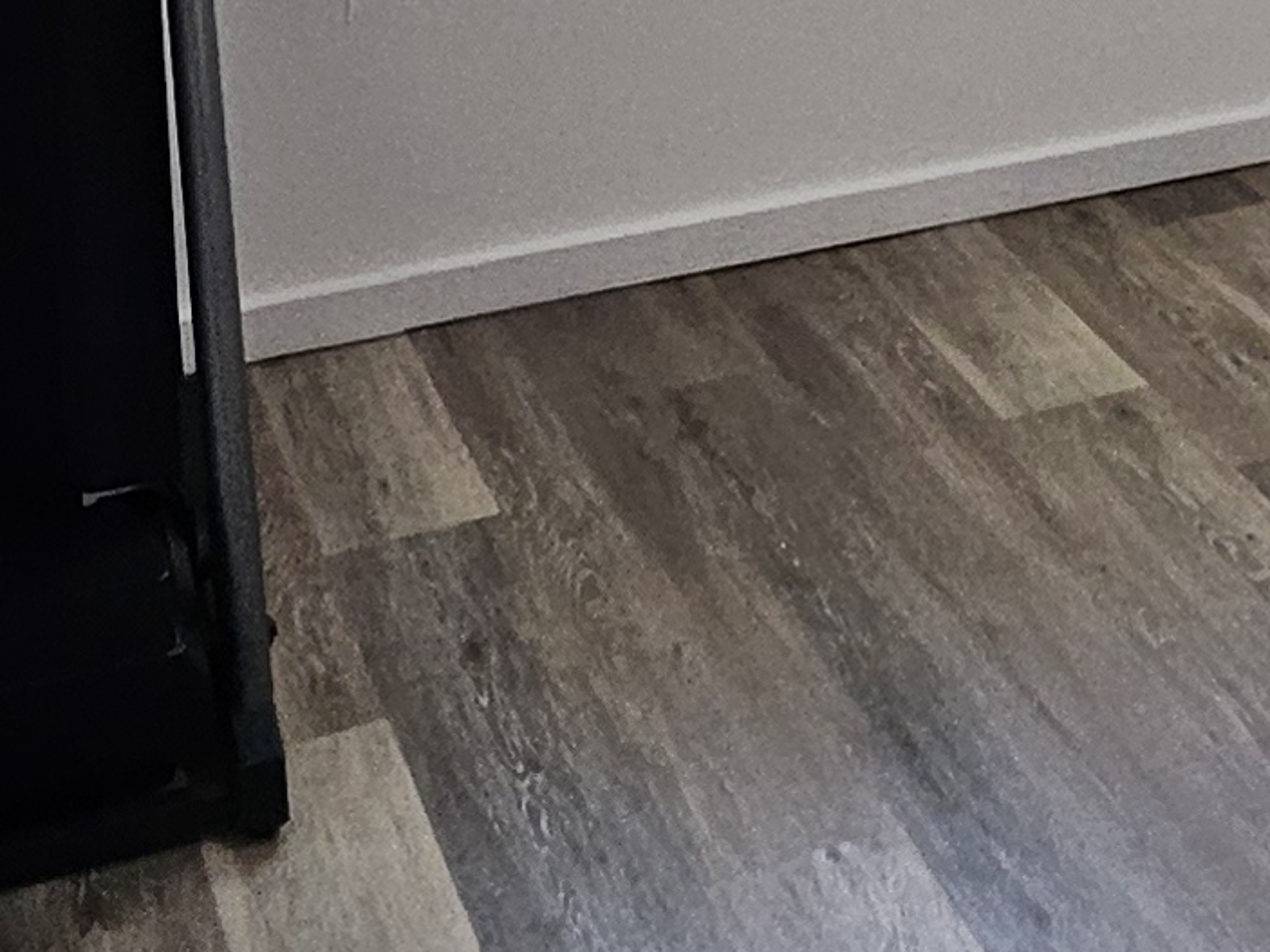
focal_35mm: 74
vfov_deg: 16.5
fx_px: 2714
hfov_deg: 25.8
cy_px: -786
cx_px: 1046
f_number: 2.2
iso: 160
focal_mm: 1.74
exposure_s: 1/60
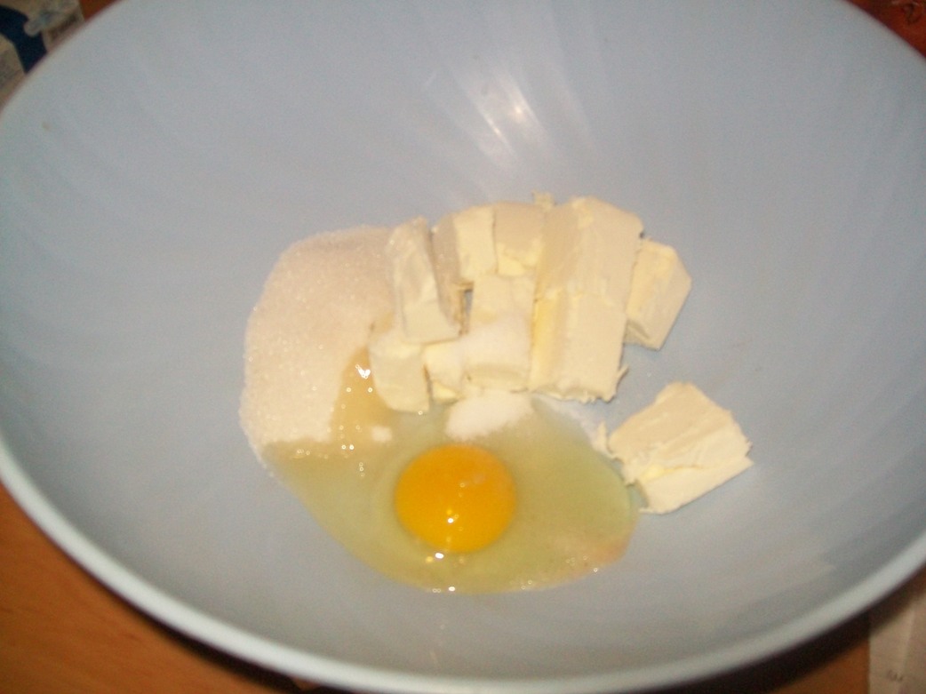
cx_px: 463
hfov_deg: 51.4
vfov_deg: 39.6
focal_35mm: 36
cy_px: 347
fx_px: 963
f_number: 2.7
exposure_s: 1/60
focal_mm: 6
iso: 160
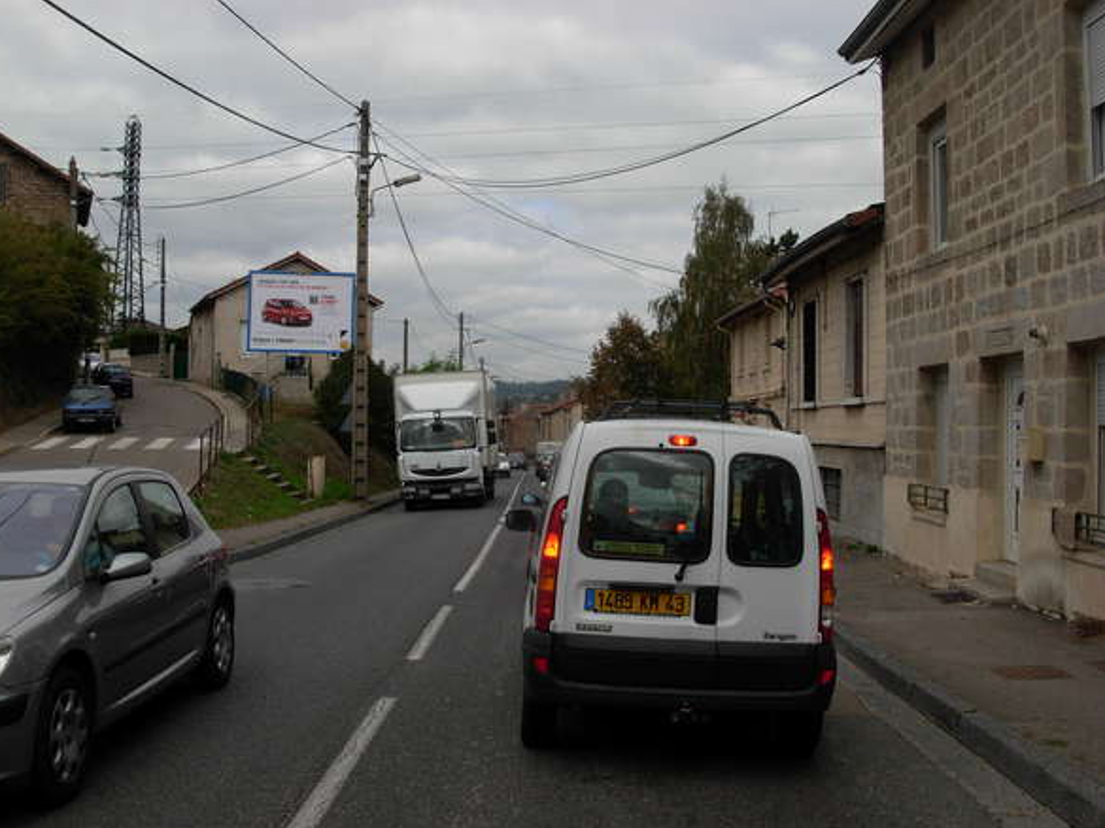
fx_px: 1244
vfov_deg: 36.8
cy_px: 410
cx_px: 546
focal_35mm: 39
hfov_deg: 47.9
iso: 79
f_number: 4.9
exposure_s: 1/558
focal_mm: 6.3
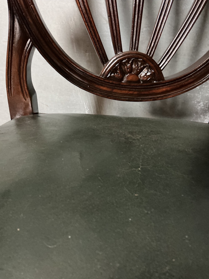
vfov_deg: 61.7
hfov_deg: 48.2
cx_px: 104
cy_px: 140
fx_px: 233
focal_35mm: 29
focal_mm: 3
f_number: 1.8
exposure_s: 1/25
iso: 640
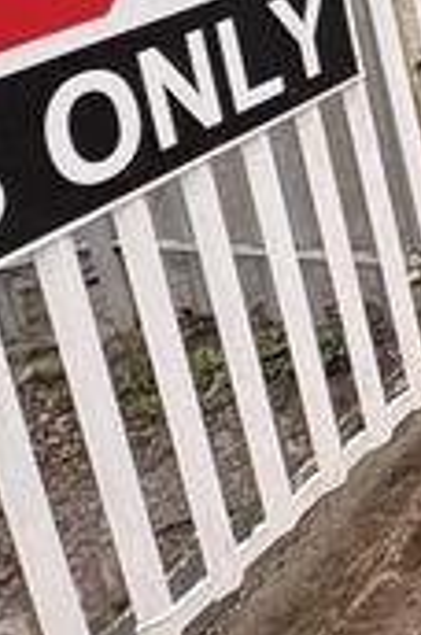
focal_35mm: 76
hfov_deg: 13.1
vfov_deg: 24.9
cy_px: -63
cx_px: 1027
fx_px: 1338
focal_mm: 2.22
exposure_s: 1/99
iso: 160
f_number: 2.2
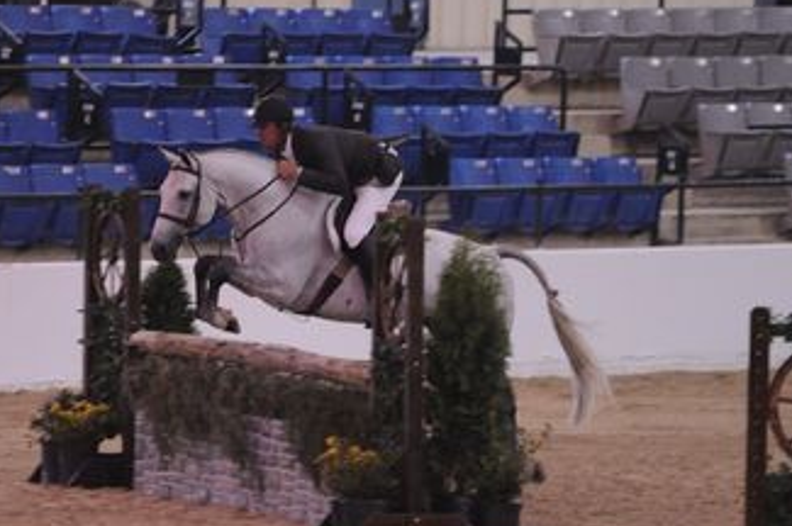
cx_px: 285
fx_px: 8659
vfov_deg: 3.5
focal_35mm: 394
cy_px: 329
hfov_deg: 5.2
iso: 5000
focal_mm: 200
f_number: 2.8
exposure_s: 1/400
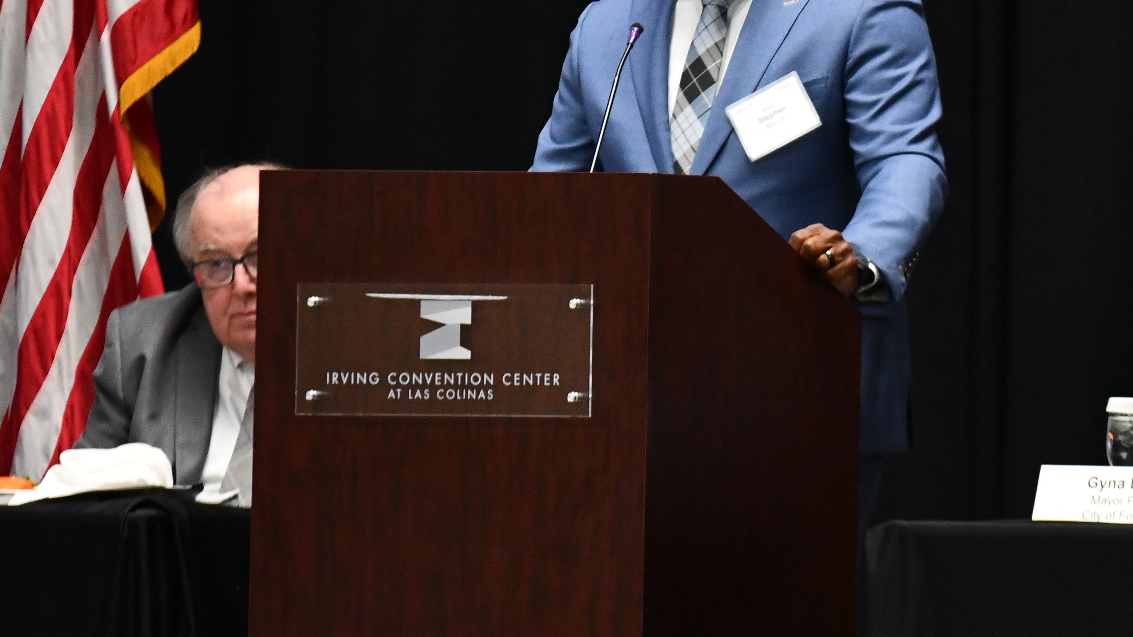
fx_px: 17545
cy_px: 122
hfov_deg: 3.7
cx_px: 894
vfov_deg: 2.1
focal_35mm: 584
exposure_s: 1/125
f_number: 2.8
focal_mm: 200
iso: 2500
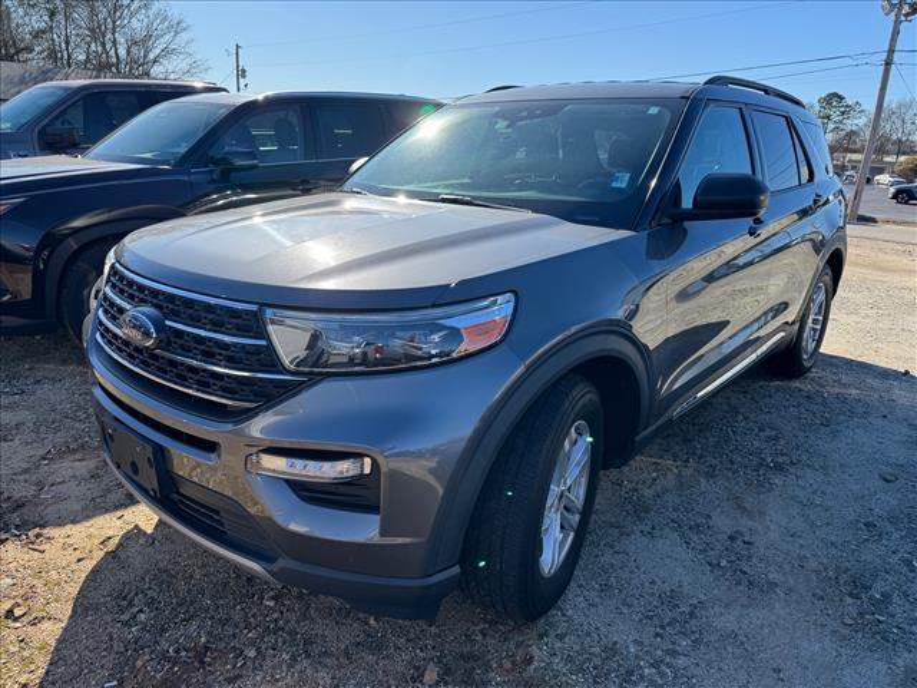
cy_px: 344
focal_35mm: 24
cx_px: 458
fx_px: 636
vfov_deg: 56.8
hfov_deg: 71.6
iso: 80
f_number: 1.78
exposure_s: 1/2331
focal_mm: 6.76
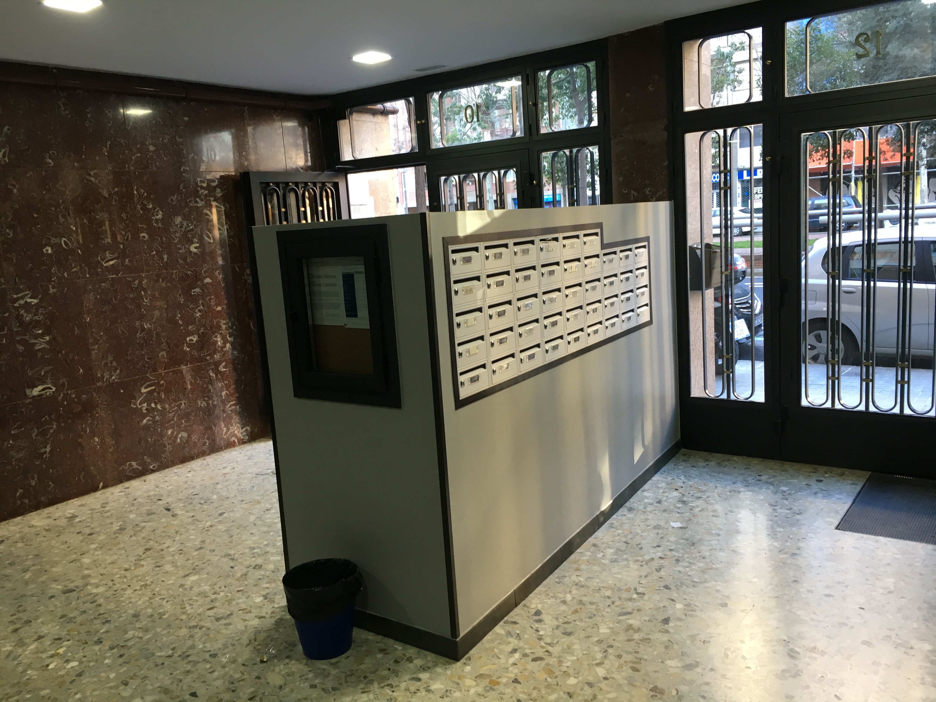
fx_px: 784
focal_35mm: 29
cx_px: 468
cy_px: 351
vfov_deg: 48.2
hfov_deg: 61.7
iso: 80
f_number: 2.2
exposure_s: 1/33
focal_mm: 4.15
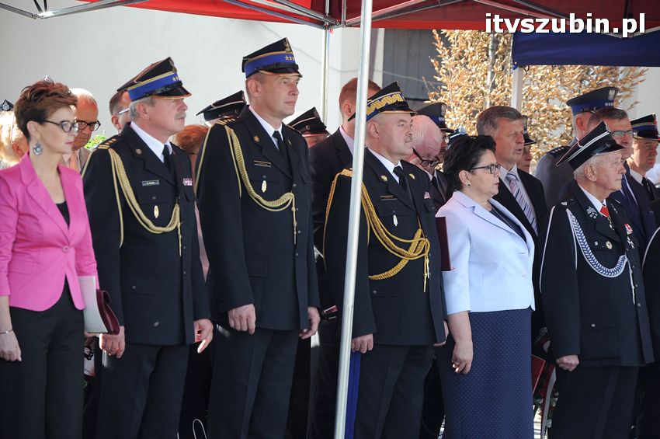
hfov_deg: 13.1
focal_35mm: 158
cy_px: 220
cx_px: 330
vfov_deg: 8.7
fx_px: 2885
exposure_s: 1/160
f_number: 5.6
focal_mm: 105
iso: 400
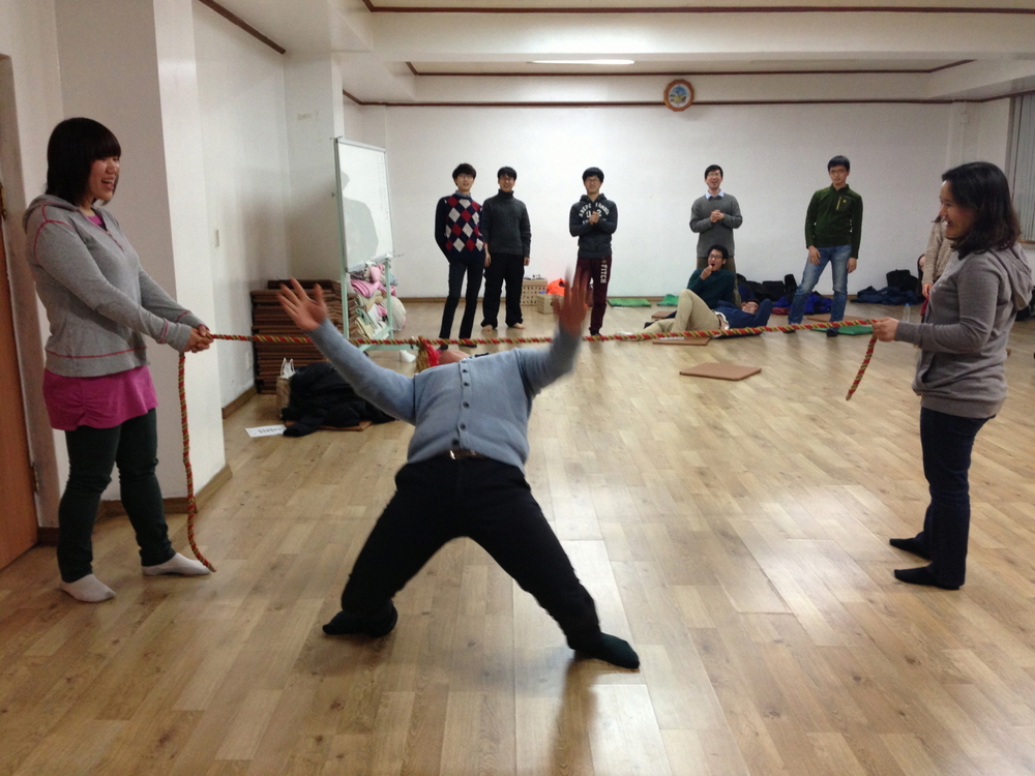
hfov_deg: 55.4
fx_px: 987
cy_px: 388
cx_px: 518
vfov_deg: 42.9
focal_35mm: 33
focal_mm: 4.13
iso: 125
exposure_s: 1/20
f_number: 2.4
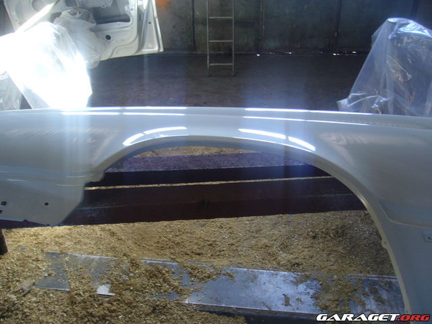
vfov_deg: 40.7
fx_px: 437
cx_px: 216
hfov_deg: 52.6
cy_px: 162
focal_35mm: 35
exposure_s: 1/20
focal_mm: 5.8
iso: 100
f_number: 2.8
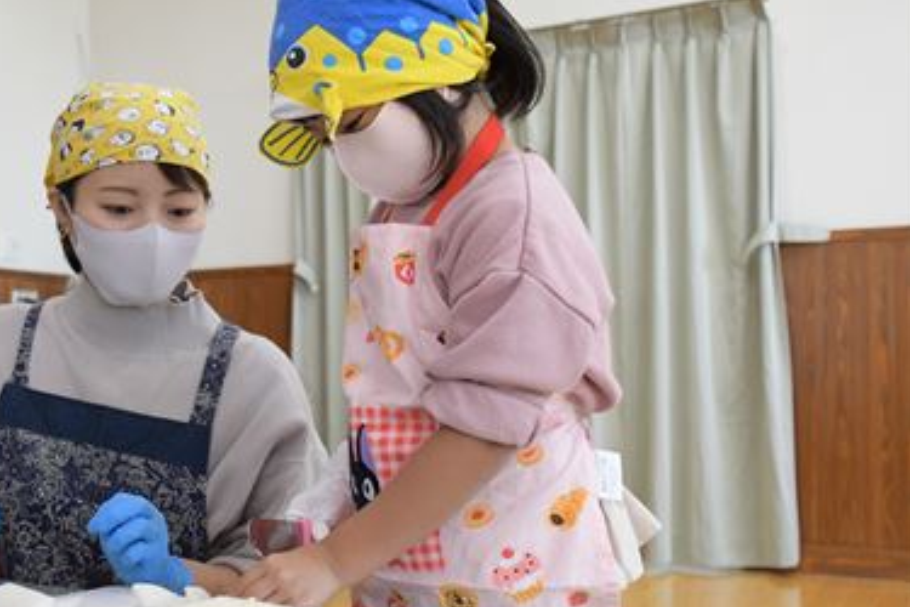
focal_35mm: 48
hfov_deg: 40.6
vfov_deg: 28.1
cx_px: 308
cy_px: 341
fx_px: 1213
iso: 3200
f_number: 4.5
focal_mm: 24
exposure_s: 1/500
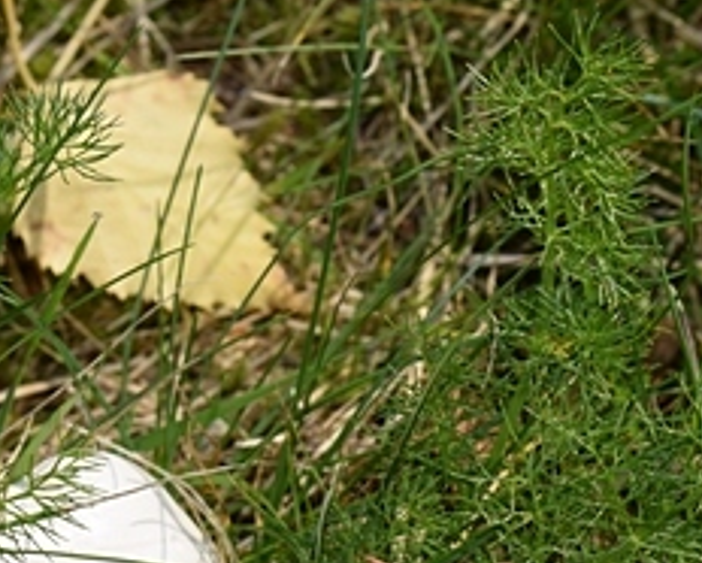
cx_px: -21
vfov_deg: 5.3
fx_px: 6051
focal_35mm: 291
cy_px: 767
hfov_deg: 6.6
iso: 100
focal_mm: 60
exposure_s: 1/200
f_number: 11
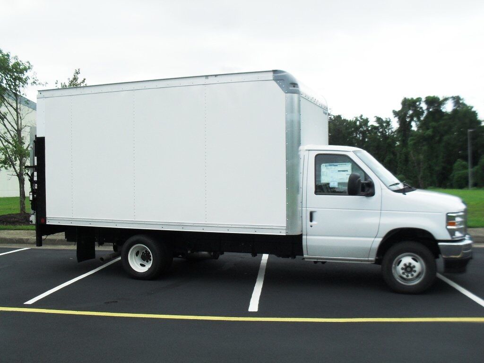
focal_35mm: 35
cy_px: 182
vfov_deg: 40.7
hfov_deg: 52.6
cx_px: 242
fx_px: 489
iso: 100
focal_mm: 6.3
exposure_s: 1/90
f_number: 8.4
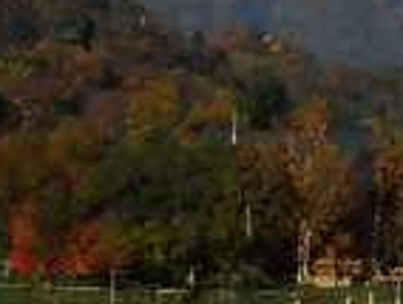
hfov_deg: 4.9
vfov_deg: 3.7
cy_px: -457
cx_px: 1053
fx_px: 4583
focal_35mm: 393
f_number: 16
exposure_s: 1/200
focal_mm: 12.6
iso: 100
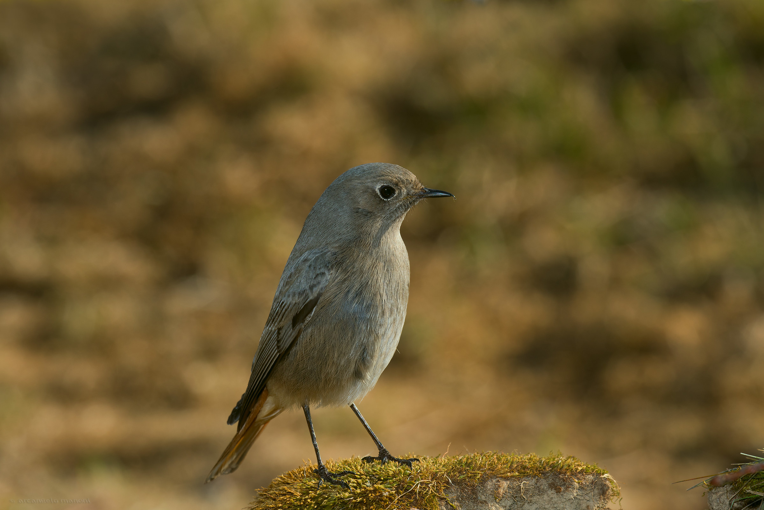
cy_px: 255
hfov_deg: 8.2
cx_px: 382
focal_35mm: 250
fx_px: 5306
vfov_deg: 5.5
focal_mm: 250
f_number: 14
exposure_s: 1/200
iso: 200
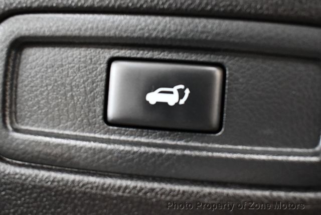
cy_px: 108
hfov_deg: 53.1
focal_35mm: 36
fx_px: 321
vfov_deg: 36.9
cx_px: 160
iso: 3200
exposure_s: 1/100
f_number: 3.5
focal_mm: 18
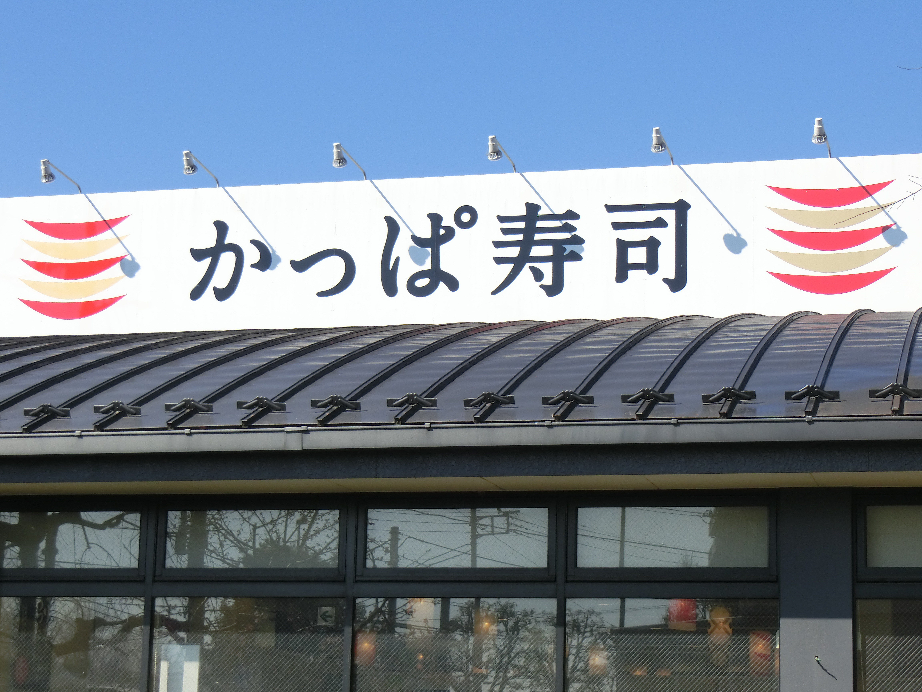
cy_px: 346
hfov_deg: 24.4
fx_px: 2131
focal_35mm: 80
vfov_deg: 18.4
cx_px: 461
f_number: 5.4
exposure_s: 1/400
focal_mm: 14.3
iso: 80
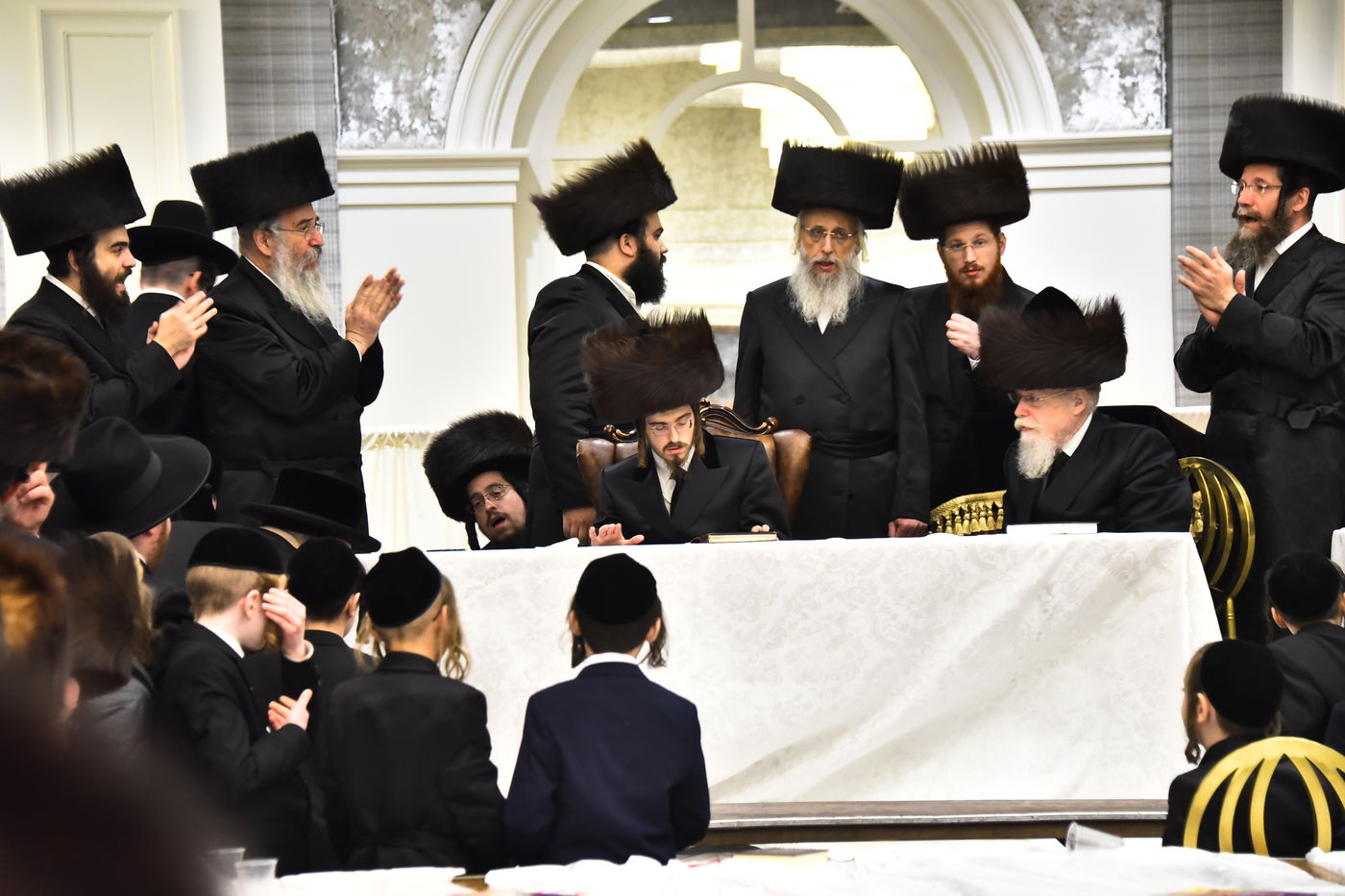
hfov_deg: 17.6
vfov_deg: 11.8
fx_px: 4333
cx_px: 672
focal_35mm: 116
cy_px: 448
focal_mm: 116
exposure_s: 1/125
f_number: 5.6
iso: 4000
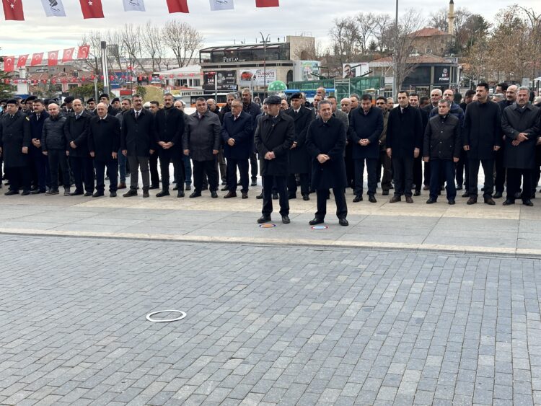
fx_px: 750
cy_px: 203
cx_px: 270
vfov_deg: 30.3
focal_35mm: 48
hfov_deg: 39.6
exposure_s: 1/529
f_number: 1.78
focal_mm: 6.86
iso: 64
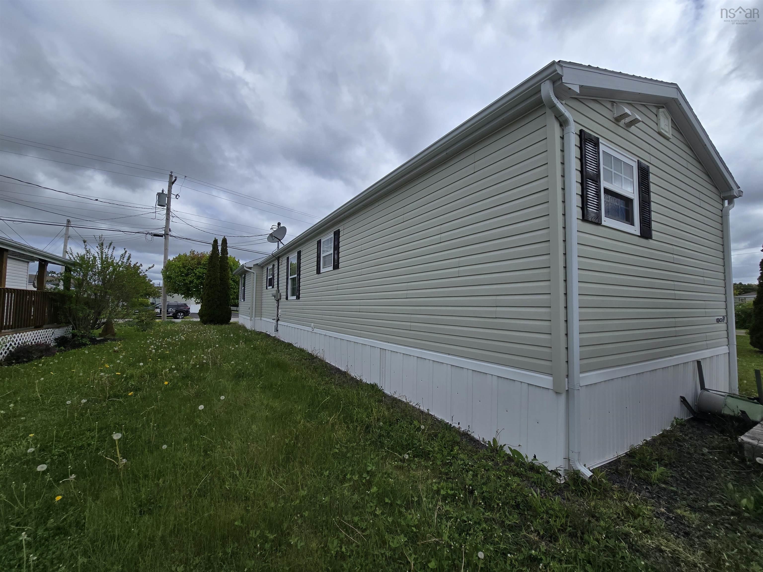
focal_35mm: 13
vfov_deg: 89.9
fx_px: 287
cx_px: 382
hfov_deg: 106.2
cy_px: 286
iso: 50
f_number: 2.2
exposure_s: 1/3273
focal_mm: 2.2
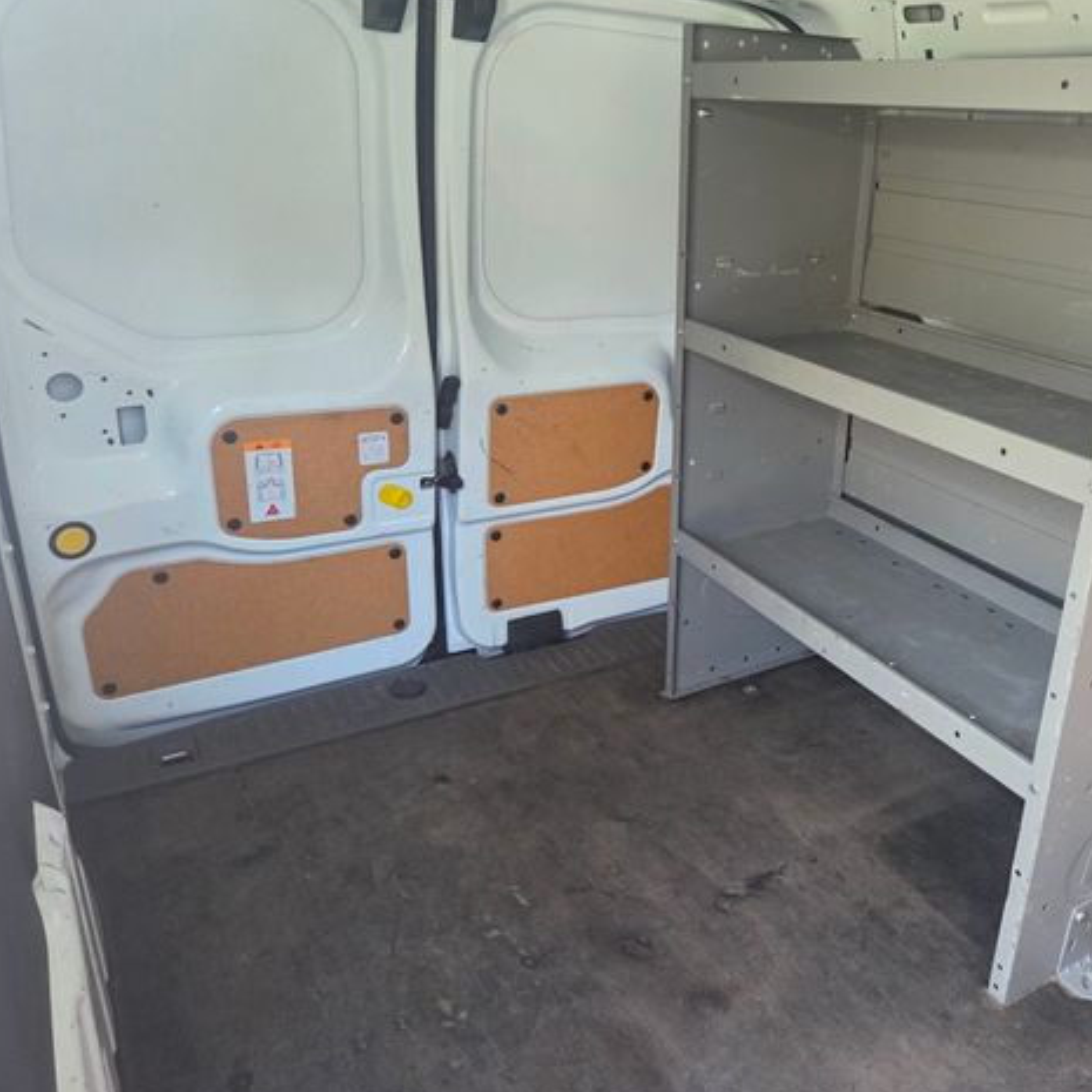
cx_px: 723
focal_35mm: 28
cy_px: 540
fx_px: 999
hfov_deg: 56.1
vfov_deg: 57.3
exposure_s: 1/240
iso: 800
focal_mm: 5.4
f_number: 1.8
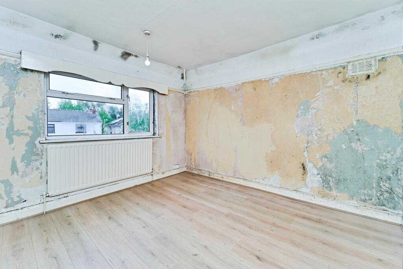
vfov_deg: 81.2
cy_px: 134
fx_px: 157
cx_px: 202
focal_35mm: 14
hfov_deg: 104.2
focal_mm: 14
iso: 200
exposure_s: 1/100
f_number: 8
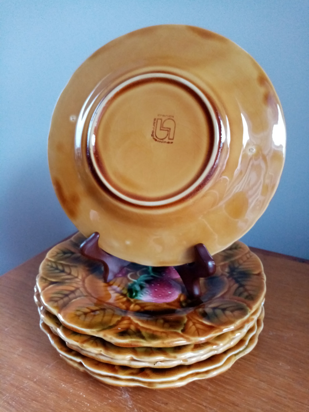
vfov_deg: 67.3
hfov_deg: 53.1
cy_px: 206
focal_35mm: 26
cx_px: 154
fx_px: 309
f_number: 1.8
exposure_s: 1/20
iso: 780
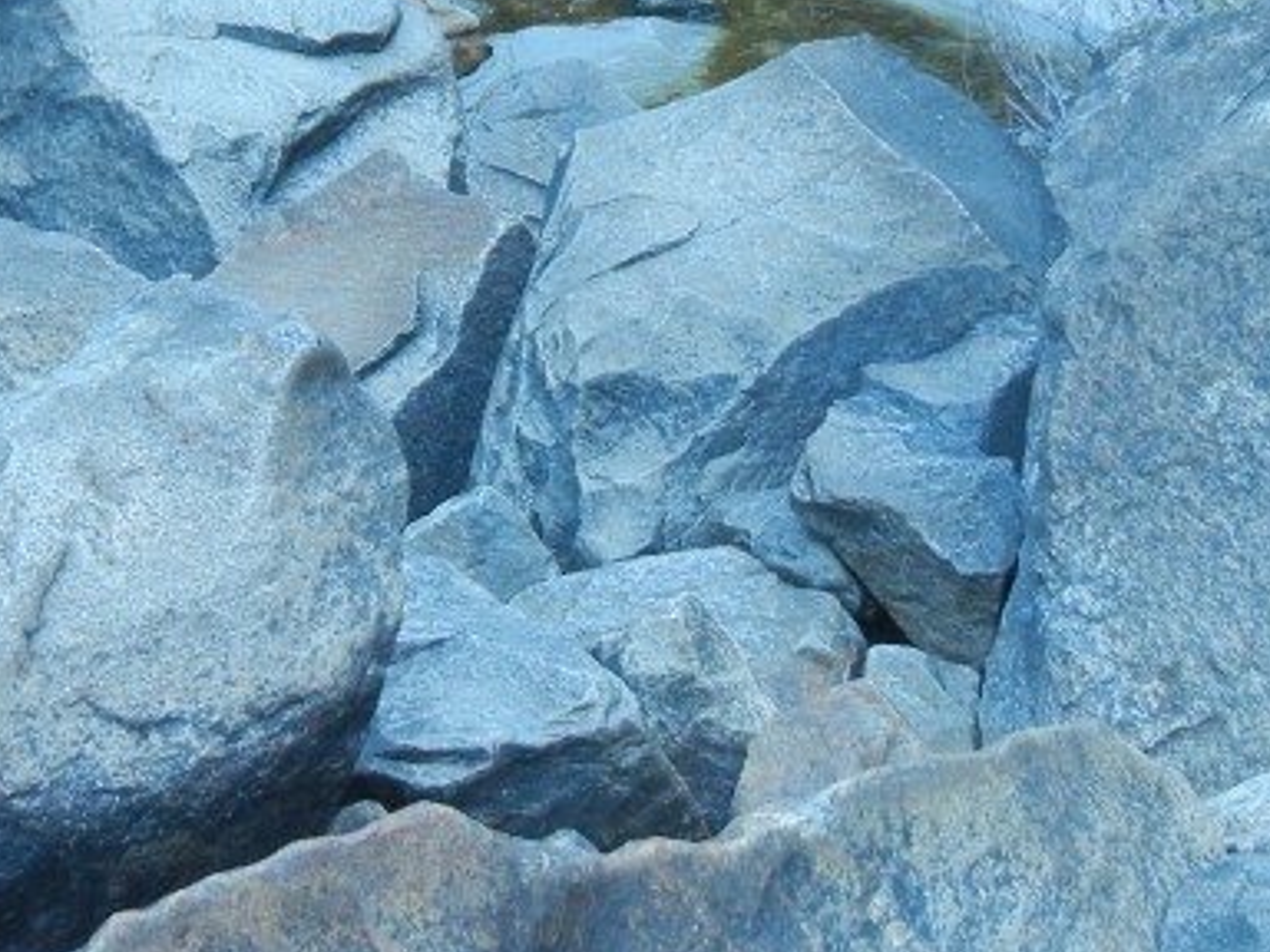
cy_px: 7
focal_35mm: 80
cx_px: 341
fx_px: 2935
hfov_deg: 24.2
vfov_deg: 18.0
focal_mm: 5.4
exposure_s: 1/60
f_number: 3.5
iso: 371
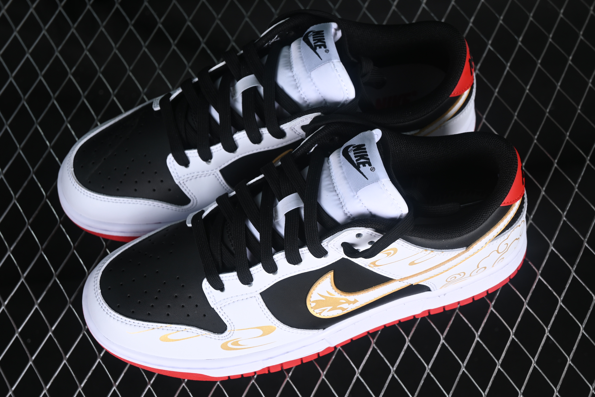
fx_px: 1239
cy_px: 198
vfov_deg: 18.2
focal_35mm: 75
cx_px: 298
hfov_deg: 27.0
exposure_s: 1/60
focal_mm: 50
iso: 160
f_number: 7.1
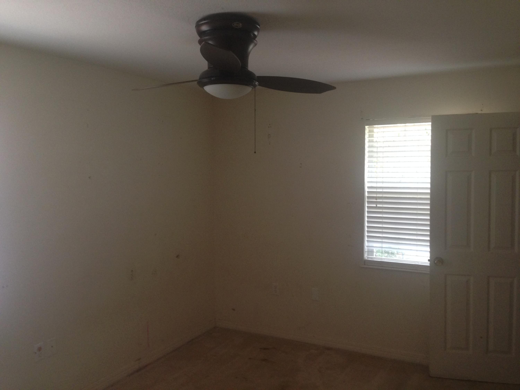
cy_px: 195
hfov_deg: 55.4
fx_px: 496
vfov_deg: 42.9
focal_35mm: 33
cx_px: 260
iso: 125
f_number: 2.4
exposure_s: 1/20
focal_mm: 4.12
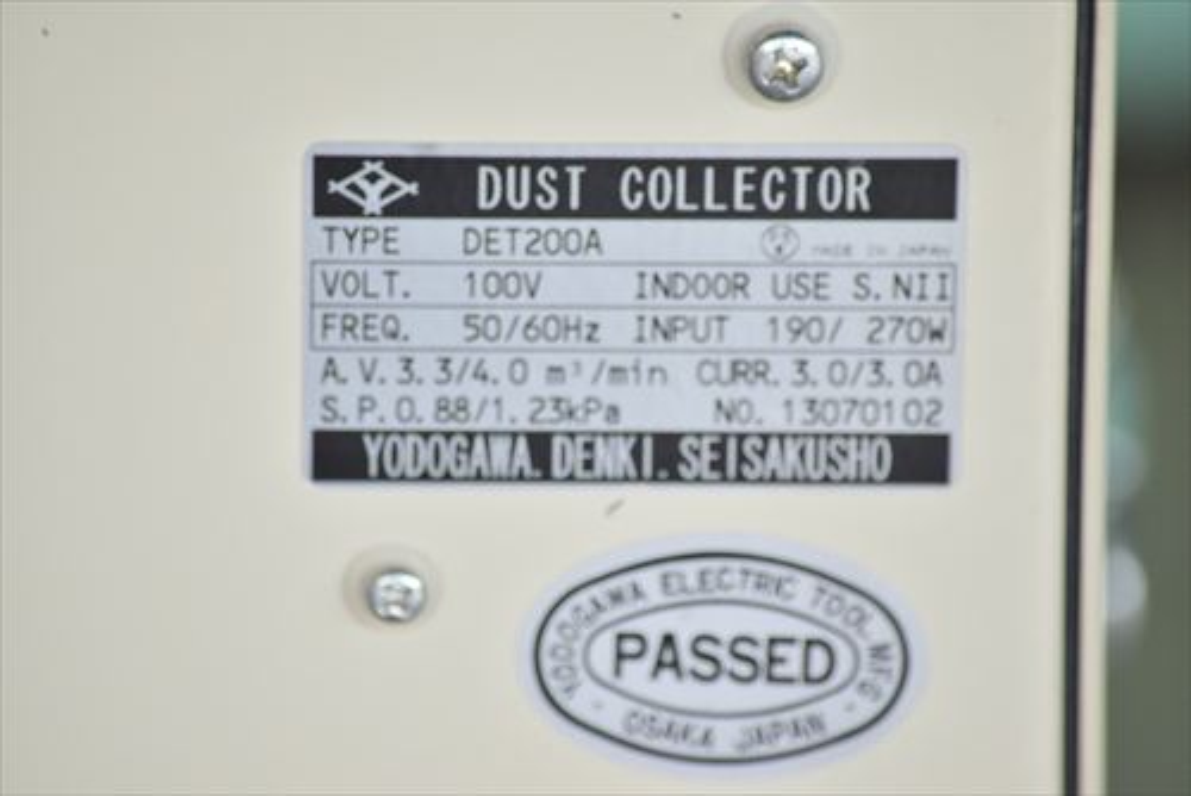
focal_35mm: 450
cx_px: 596
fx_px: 14896
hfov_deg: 4.6
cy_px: 398
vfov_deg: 3.1
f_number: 6.3
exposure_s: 1/250
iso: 1250
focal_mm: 300
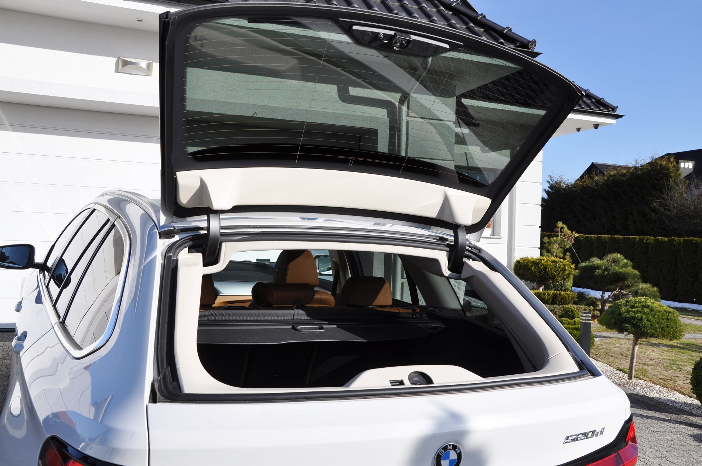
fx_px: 701
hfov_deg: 53.2
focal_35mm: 36
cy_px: 233
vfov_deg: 36.8
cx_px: 351
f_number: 10
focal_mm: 24
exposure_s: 1/400
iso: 250
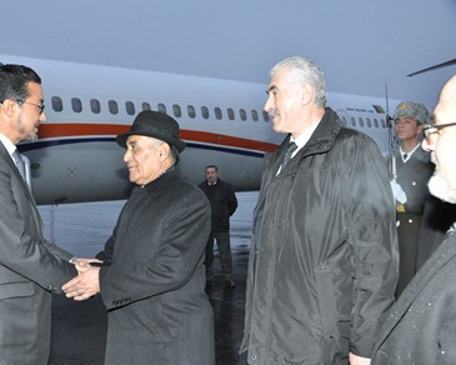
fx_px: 513
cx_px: 180
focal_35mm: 38
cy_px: 185
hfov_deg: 47.6
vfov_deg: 39.2
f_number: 7.1
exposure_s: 1/60
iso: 1600
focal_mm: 22
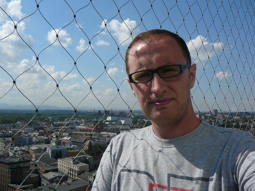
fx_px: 258
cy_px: 96
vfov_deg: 40.7
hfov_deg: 52.6
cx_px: 128
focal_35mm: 35
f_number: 5
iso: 80
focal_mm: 5.2
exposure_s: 1/800
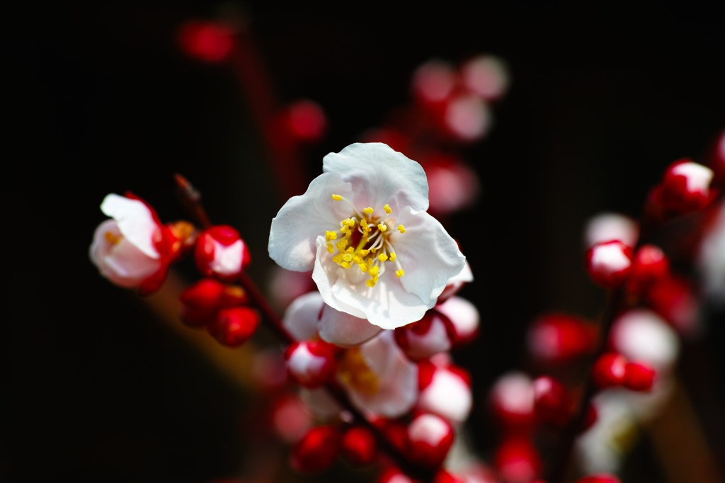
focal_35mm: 75
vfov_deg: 18.2
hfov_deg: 27.0
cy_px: 242
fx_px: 1510
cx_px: 362
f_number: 5.6
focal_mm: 50
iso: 100
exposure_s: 1/320
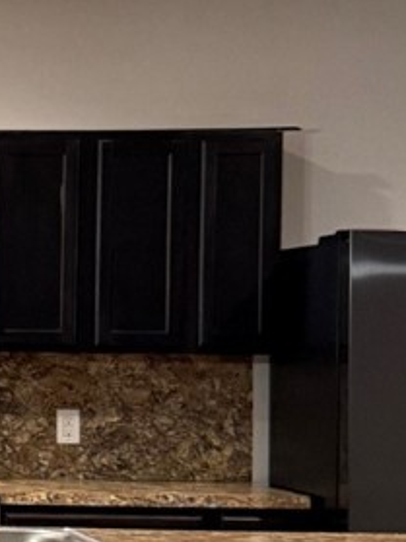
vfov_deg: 14.9
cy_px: 342
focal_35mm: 132
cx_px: -425
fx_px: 2066
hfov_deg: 10.3
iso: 250
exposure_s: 1/60
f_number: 1.78
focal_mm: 6.76
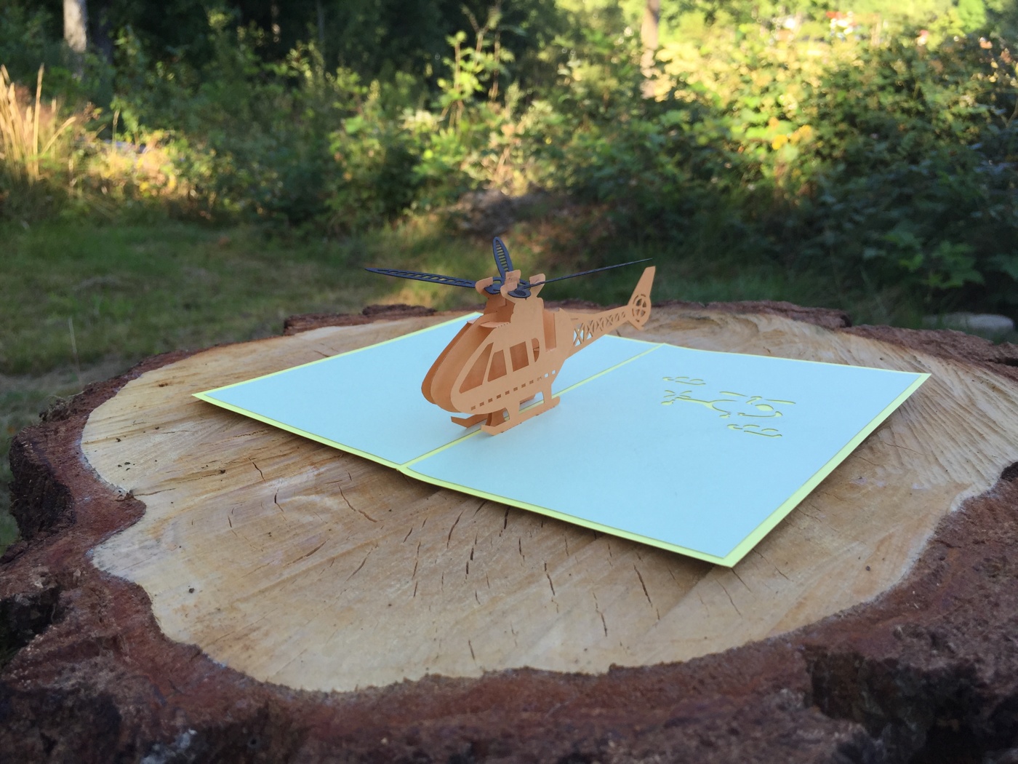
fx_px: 853
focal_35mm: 29
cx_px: 509
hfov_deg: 61.7
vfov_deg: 48.2
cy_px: 382
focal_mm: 4.15
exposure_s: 1/293
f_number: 2.2
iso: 32
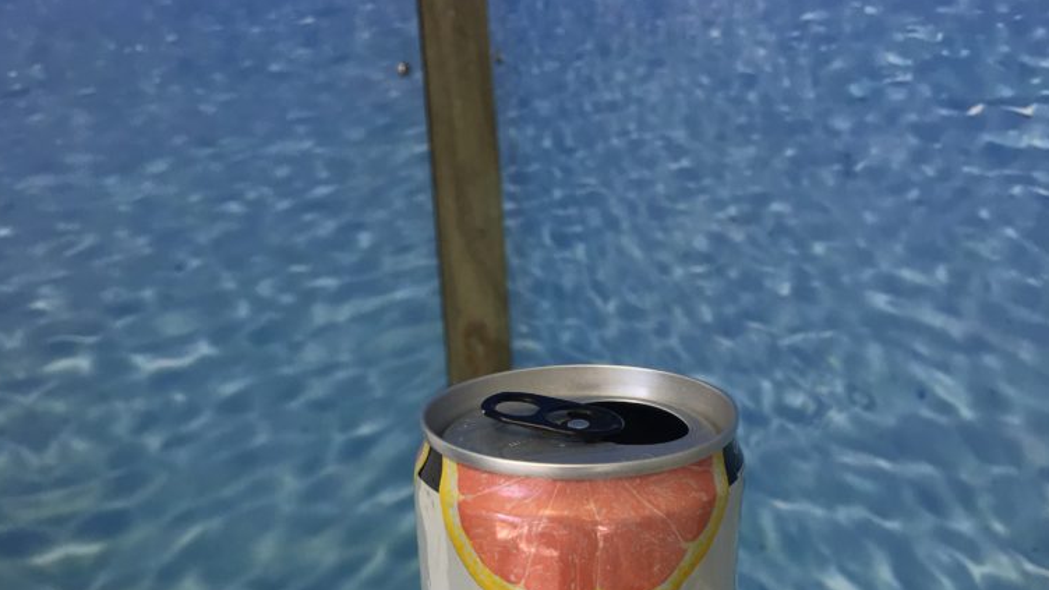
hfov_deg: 47.4
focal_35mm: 43
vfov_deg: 25.2
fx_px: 1196
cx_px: 520
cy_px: 686
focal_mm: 4.15
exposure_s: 1/40
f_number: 2.2
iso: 25
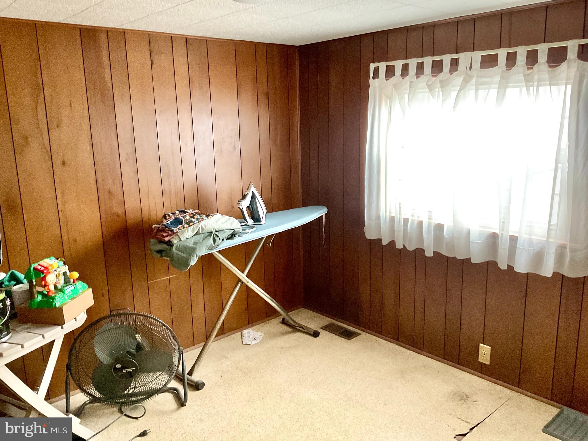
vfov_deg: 48.2
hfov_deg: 61.7
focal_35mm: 29
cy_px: 220
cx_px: 294
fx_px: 493
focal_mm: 3
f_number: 1.8
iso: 250
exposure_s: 1/40
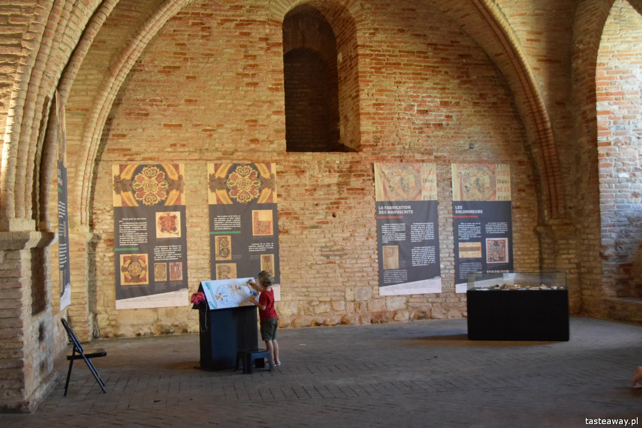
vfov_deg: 31.9
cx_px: 321
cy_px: 214
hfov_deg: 46.4
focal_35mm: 42
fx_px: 749
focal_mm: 28
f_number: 4
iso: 4000
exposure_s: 1/60
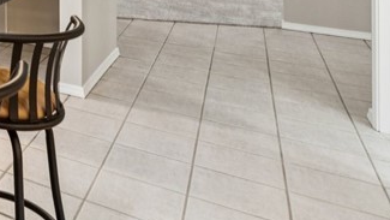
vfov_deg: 20.6
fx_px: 507
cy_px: -117
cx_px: -199
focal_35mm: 49
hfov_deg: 27.8
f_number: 4
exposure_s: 1/50
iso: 200
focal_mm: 14
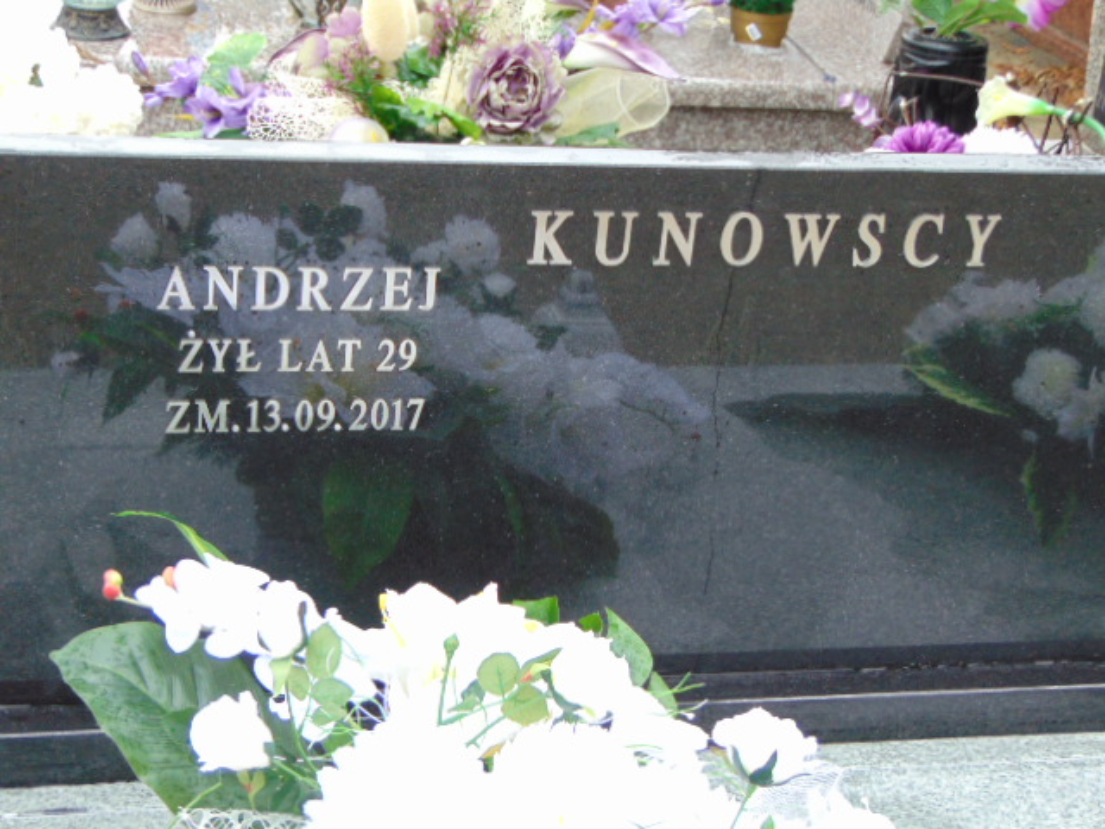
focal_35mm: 71
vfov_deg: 20.7
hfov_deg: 27.4
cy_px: 414
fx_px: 2266
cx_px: 552
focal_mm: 12.8
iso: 160
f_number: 3.7
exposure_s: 1/60
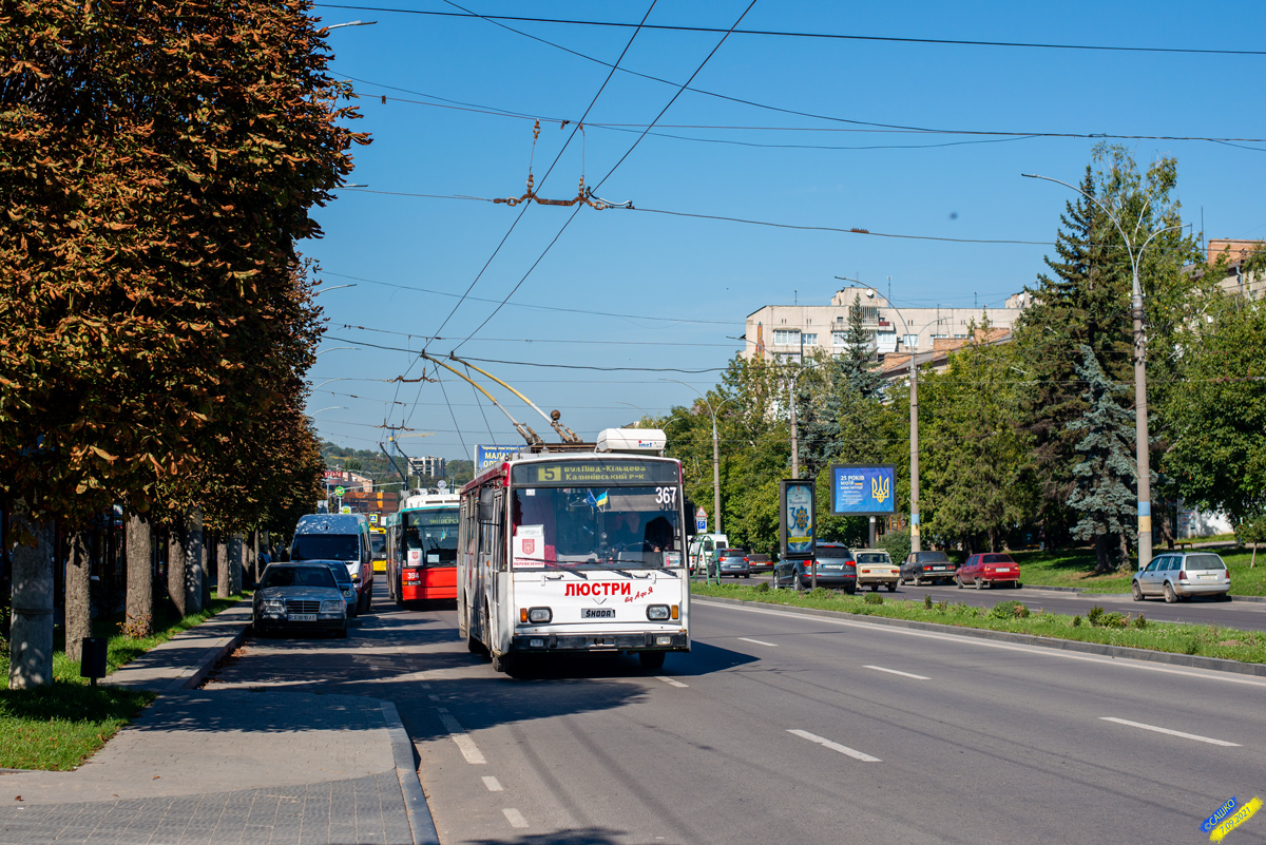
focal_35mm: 50
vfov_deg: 27.0
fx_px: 1759
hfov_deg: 39.6
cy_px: 422
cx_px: 633
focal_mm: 50
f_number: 4.5
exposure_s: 1/1600
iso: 125
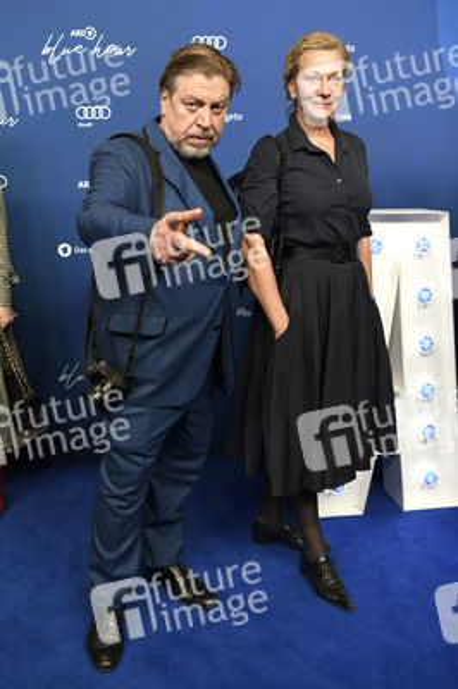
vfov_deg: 58.8
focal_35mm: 32
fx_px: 612
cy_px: 344
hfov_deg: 41.0
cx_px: 229
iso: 800
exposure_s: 1/250
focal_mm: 32
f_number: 4
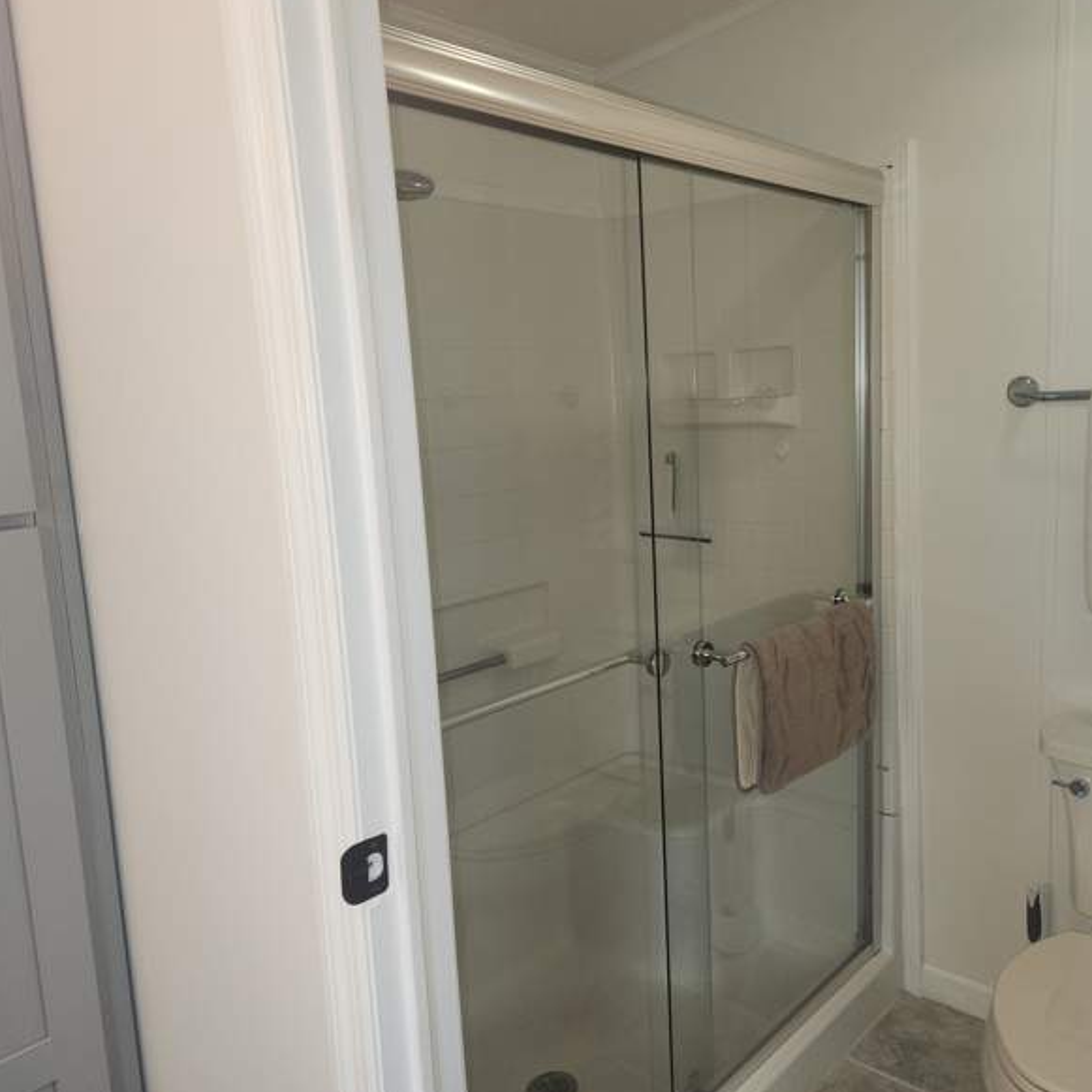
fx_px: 999
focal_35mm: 28
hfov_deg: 56.6
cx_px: 684
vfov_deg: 57.3
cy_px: 541
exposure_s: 1/60
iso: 64
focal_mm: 5.4
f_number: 1.8
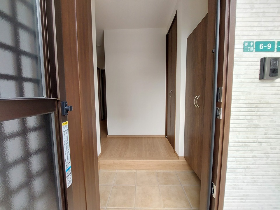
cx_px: 140
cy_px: 105
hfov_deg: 106.2
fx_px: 105
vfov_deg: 89.9
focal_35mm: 13
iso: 100
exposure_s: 1/60
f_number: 2.2
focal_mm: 1.74
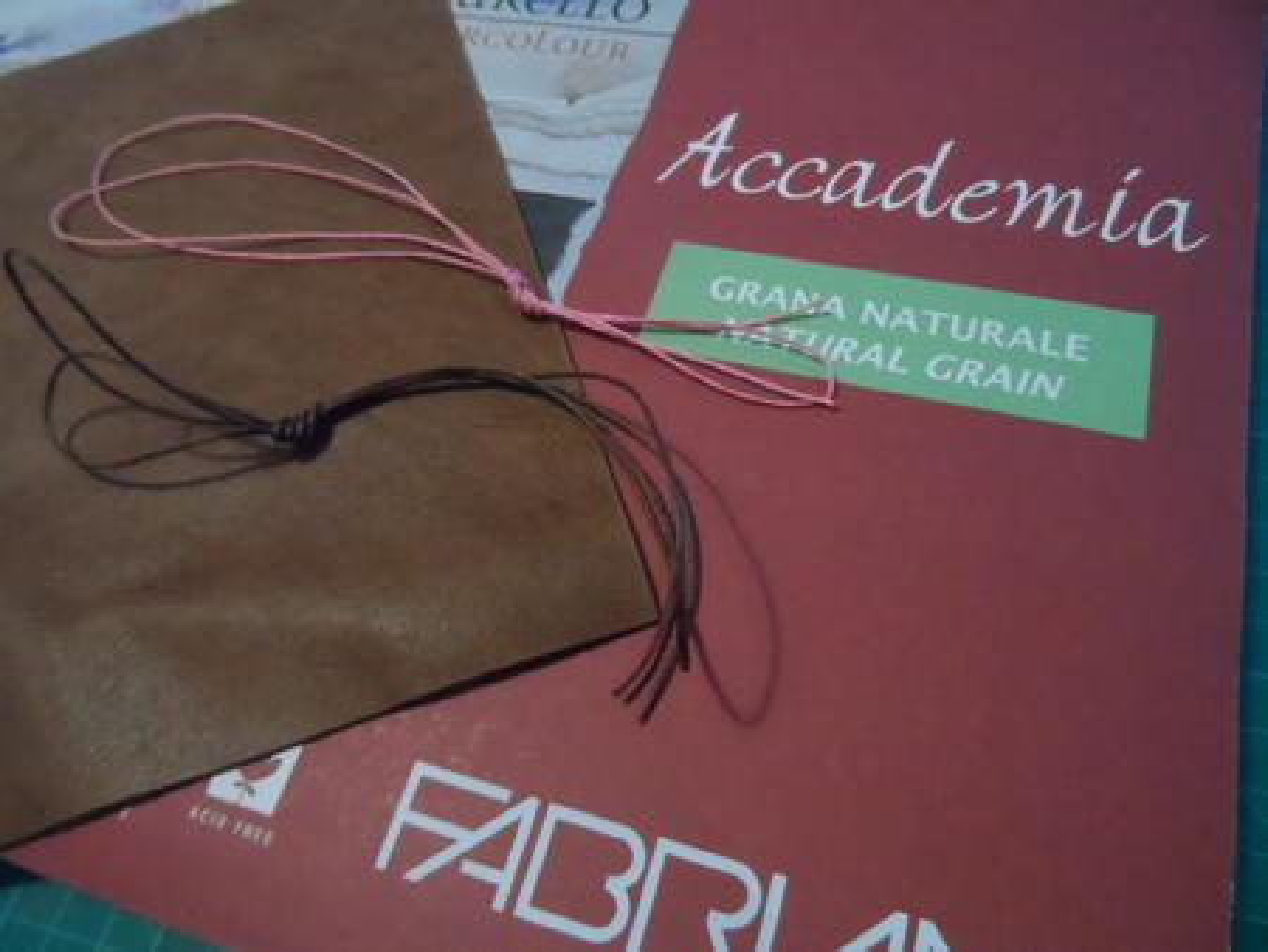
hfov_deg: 71.6
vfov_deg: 56.9
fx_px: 880
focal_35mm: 24
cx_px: 634
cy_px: 476
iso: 800
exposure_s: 1/30
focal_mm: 4
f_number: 3.2
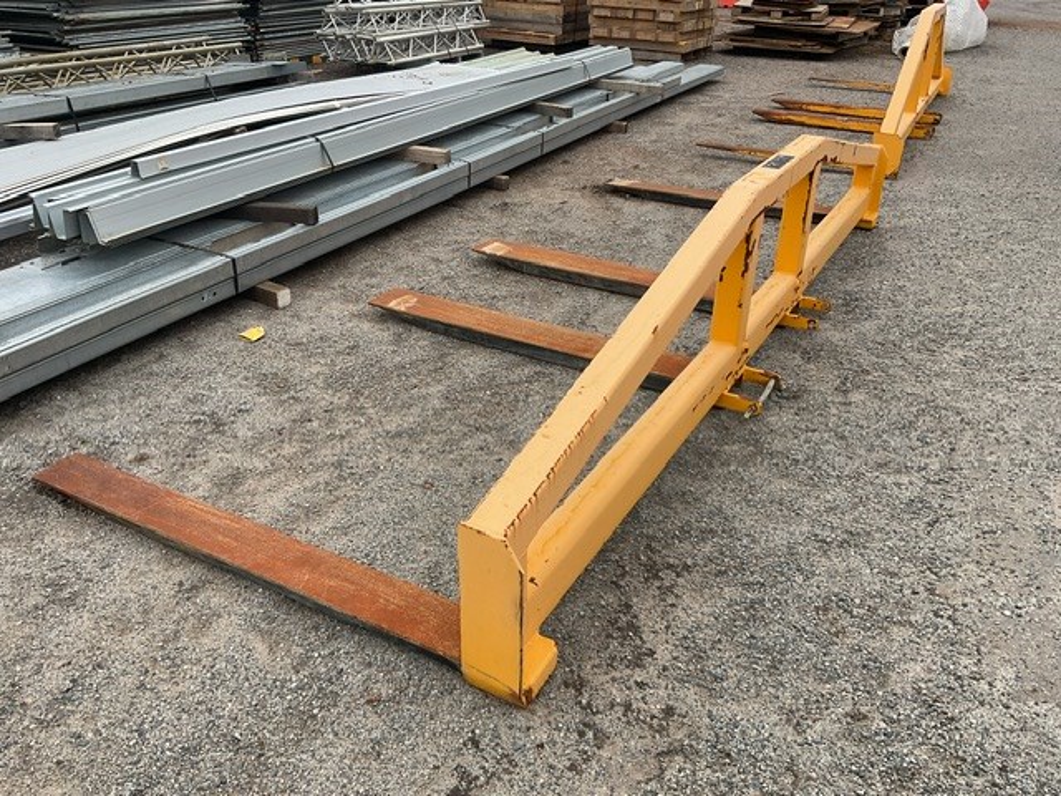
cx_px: 530
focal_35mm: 29
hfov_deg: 61.7
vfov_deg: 48.2
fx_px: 889
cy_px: 398
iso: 16
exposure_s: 1/1534
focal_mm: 3
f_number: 1.8
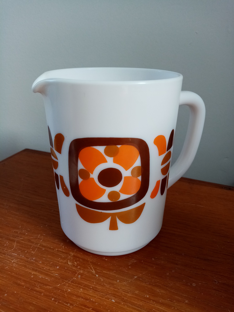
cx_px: 117
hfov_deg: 53.1
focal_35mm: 26
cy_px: 156
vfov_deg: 67.3
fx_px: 234
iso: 142
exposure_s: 1/33.3
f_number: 1.8
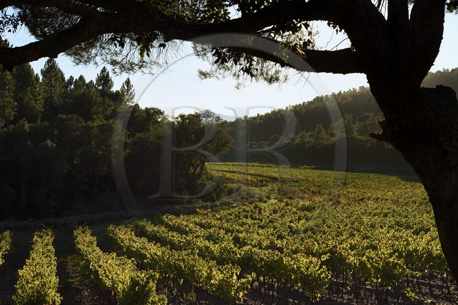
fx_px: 890
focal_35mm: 70
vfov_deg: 19.4
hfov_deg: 28.9
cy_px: 152
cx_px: 229
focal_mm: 70
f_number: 10
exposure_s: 1/200
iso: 200
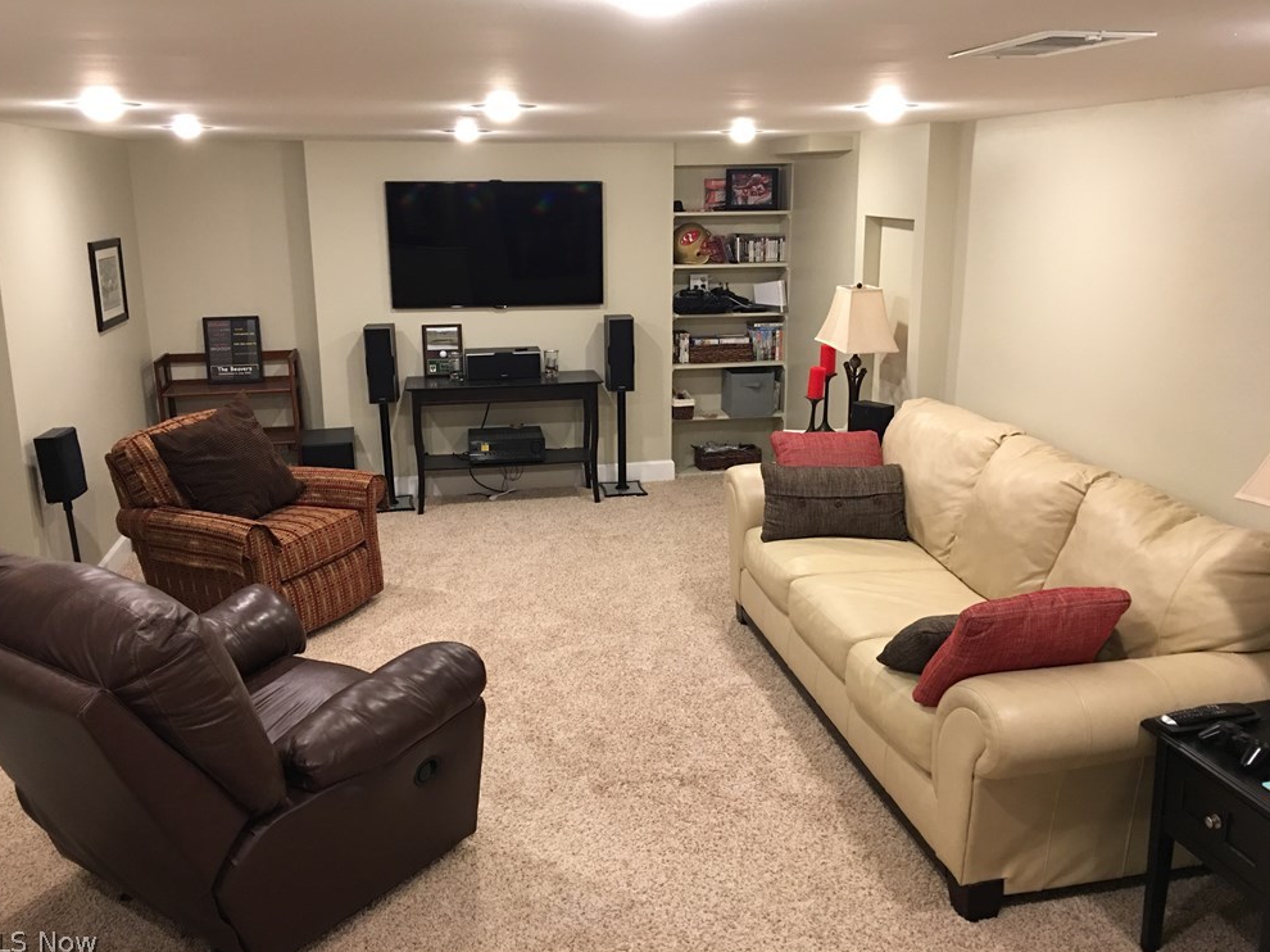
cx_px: 621
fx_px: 1100
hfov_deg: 60.0
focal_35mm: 30
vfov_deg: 46.8
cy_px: 471
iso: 100
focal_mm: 4.15
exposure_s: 1/15
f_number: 2.2
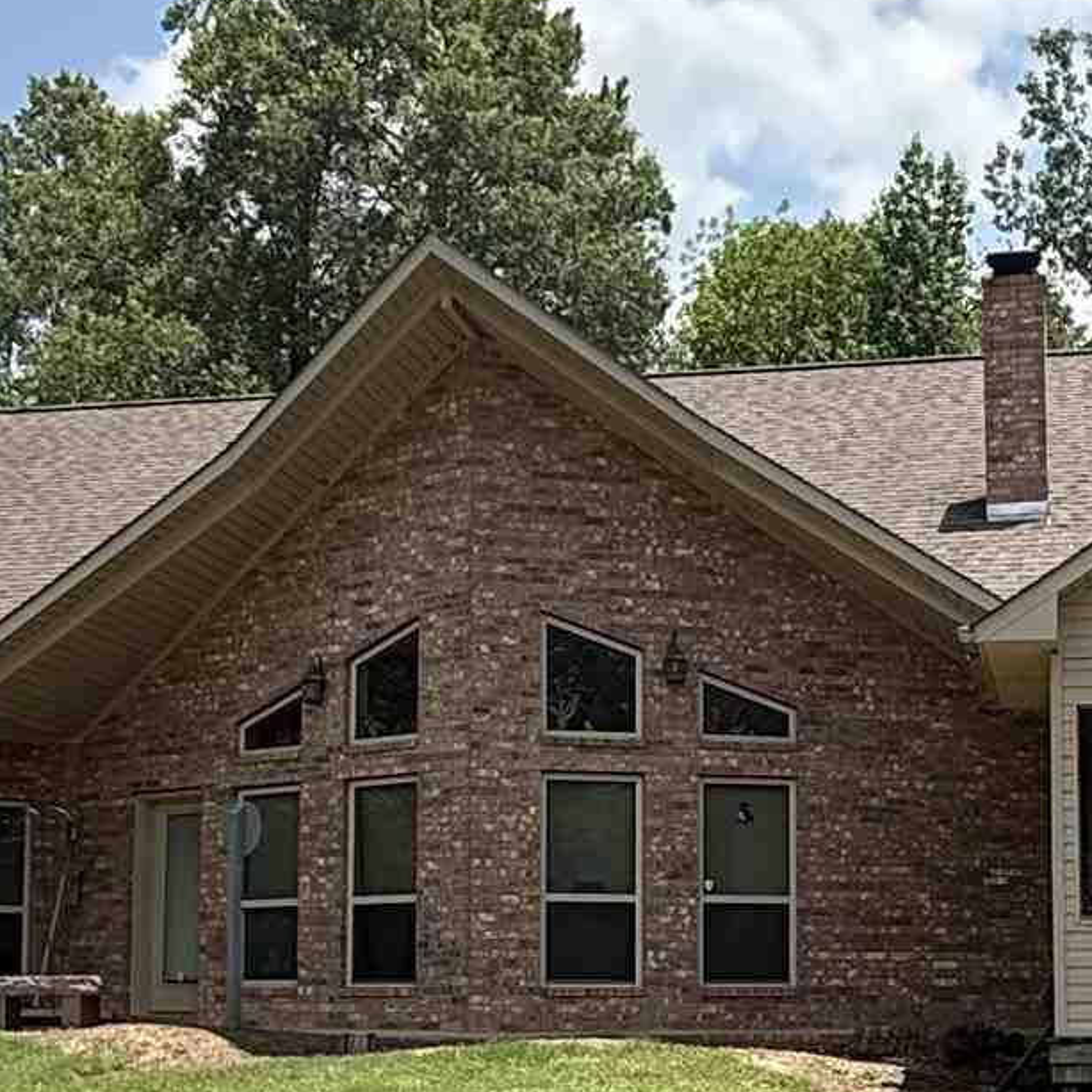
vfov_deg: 27.3
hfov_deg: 27.6
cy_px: 828
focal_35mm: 62
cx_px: 668
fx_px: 2213
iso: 64
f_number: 2.2
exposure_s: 1/1745
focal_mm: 2.22
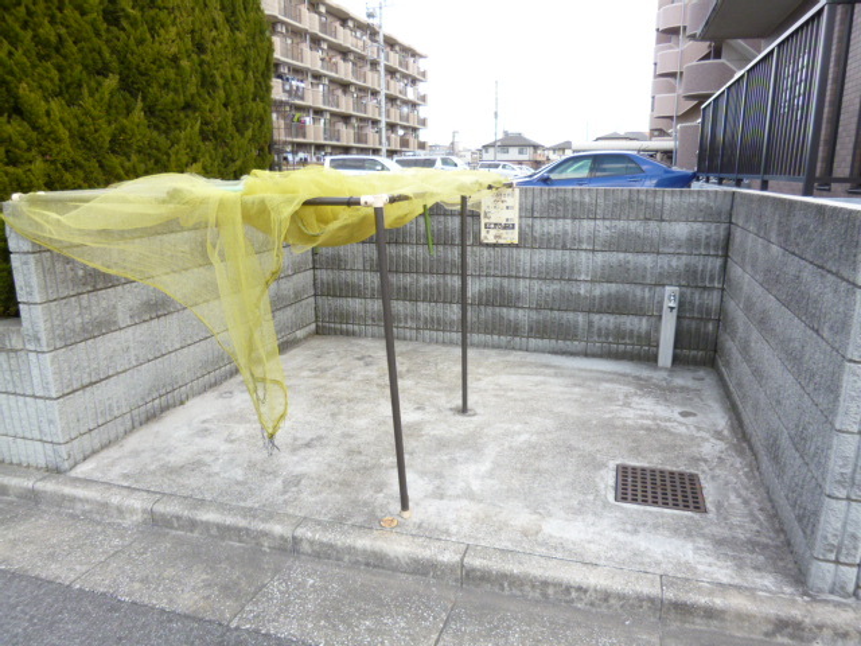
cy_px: 323
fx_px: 597
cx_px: 430
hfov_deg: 71.6
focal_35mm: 24
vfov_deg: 56.8
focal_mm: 4.3
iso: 100
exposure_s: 1/200
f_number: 2.5
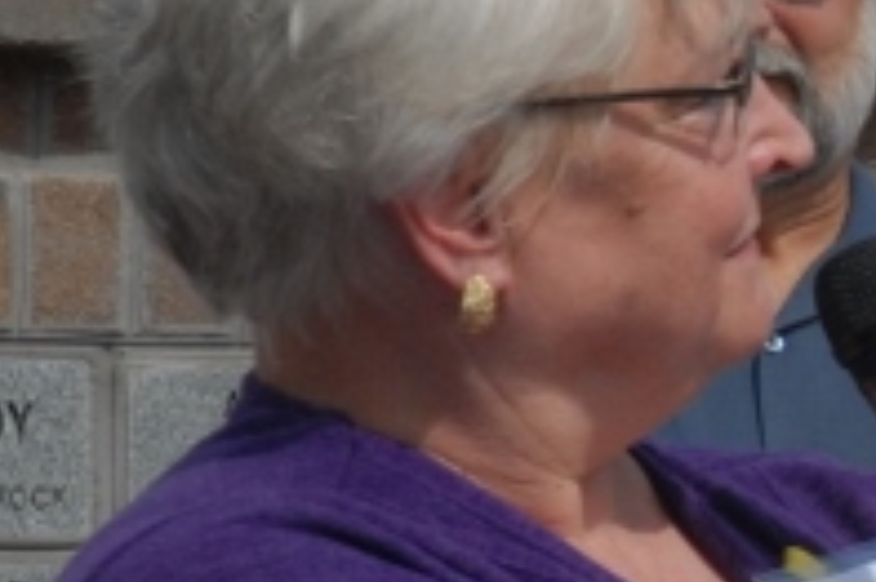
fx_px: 8898
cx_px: 1752
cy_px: 440
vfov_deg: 3.7
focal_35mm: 366
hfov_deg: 5.5
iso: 400
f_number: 11
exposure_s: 1/500
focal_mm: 60
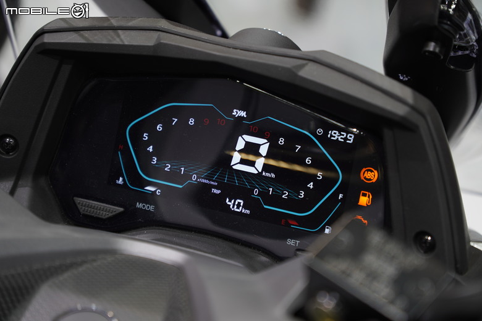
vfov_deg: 14.5
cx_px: 241
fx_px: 1265
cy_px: 160
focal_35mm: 94
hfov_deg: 21.6
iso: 160
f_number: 2.8
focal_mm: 63
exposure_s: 1/125
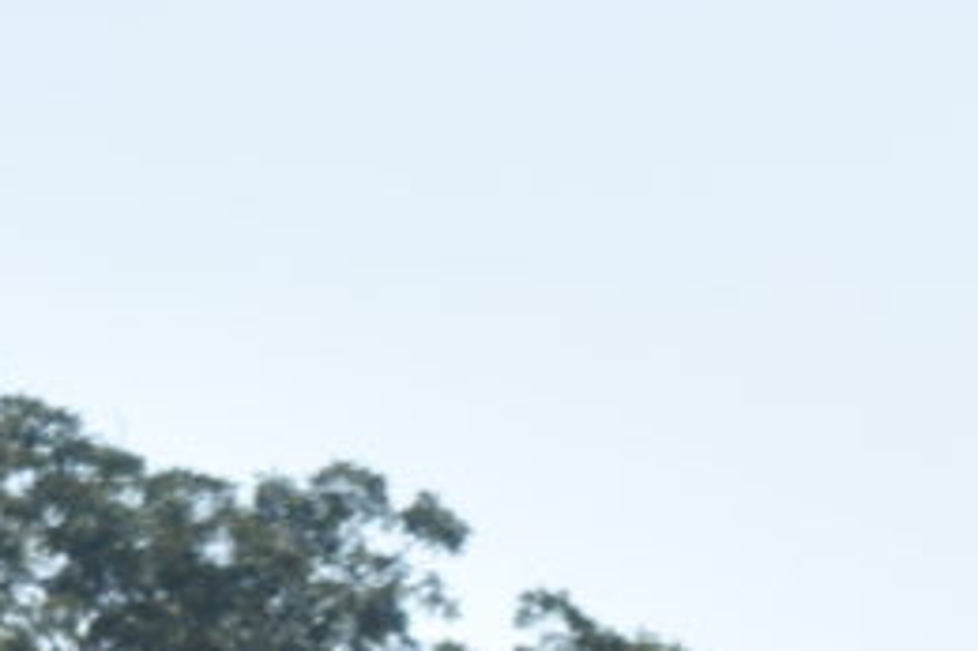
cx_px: -132
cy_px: 1580
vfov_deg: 2.8
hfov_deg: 4.2
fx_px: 13220
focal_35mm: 487
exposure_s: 1/200
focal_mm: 55
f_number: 13
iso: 100
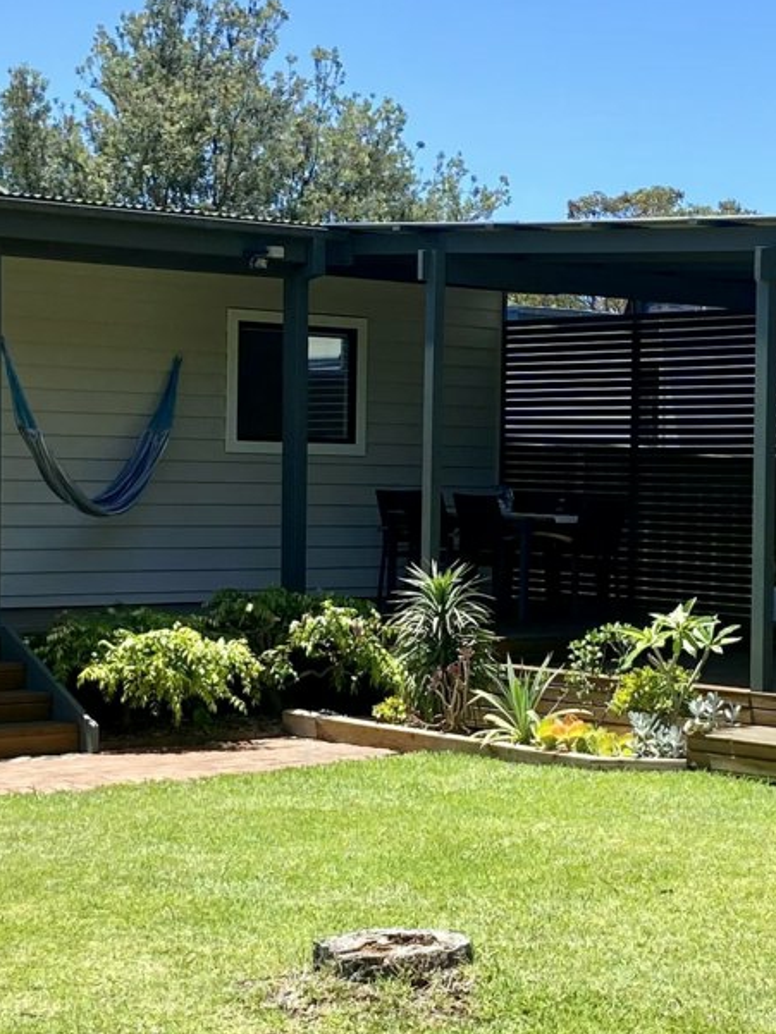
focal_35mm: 83
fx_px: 2480
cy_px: 513
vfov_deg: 23.6
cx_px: 487
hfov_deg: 17.8
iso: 32
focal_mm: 4.25
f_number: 1.8
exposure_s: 1/2028
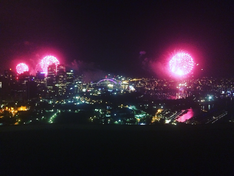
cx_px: 117
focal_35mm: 29
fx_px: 196
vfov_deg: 48.2
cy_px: 88
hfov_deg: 61.7
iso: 2000
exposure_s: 1/17
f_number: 2.2
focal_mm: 4.15
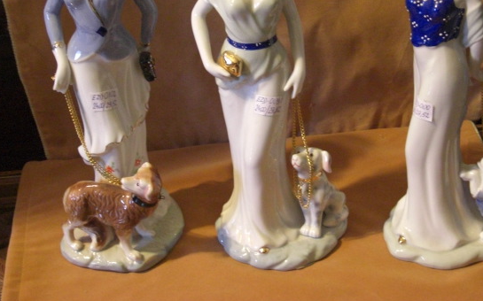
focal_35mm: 71
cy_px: 91
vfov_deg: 18.3
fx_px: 934
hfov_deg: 29.0
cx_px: 271
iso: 800
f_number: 3.6
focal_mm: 11.8
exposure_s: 1/20
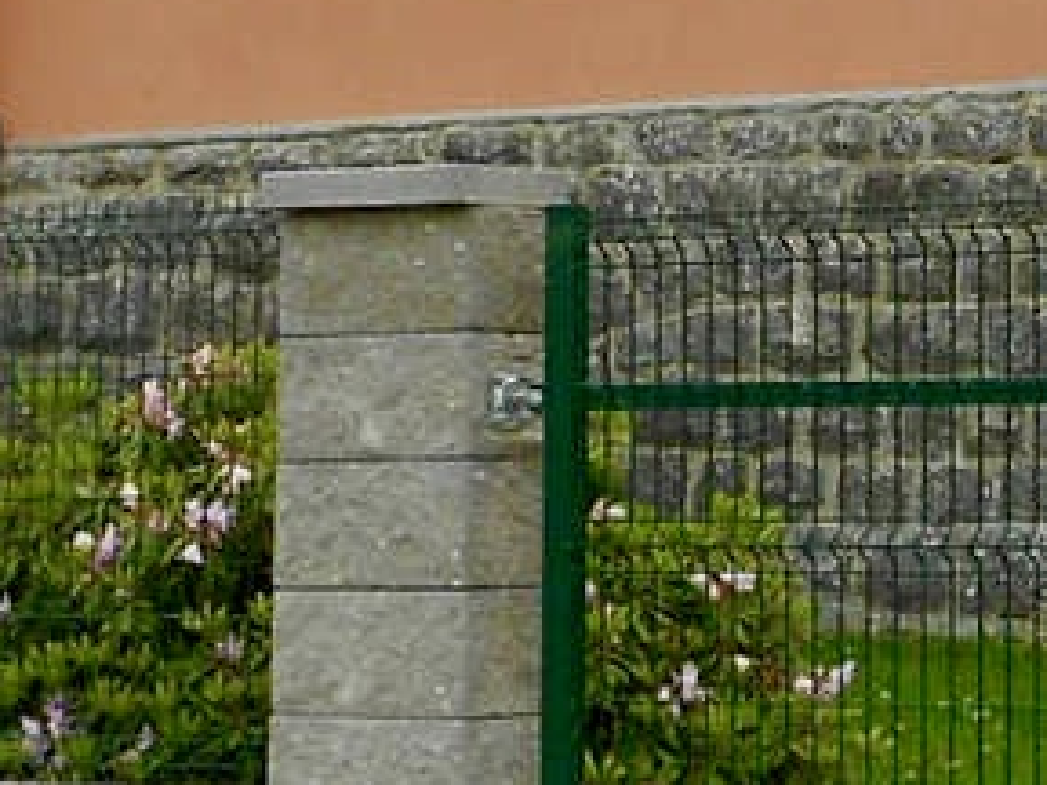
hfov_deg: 12.1
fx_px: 4870
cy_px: -142
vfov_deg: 9.1
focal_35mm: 161
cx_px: 1036
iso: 80
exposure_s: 1/160
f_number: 3.4
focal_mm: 5.1
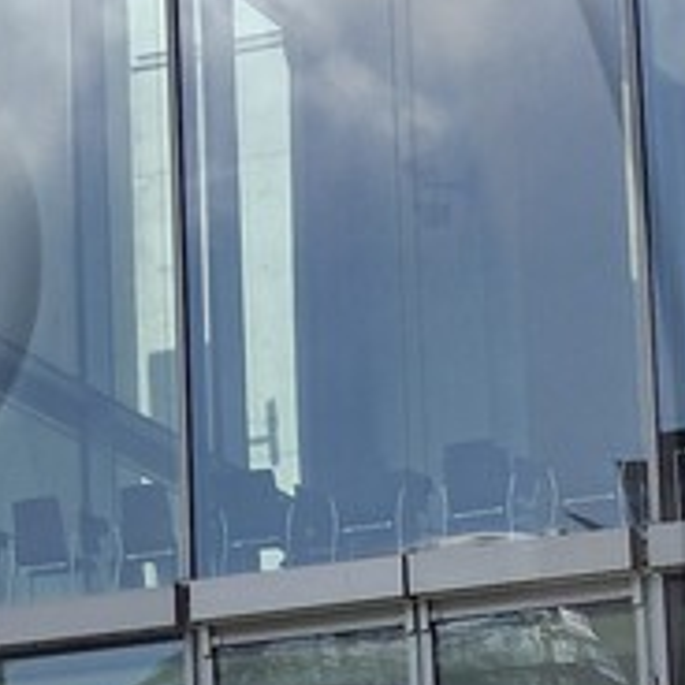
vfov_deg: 7.4
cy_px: 581
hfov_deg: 7.0
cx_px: -856
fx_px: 5306
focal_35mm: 237
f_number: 11
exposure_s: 1/400
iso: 200
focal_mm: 32
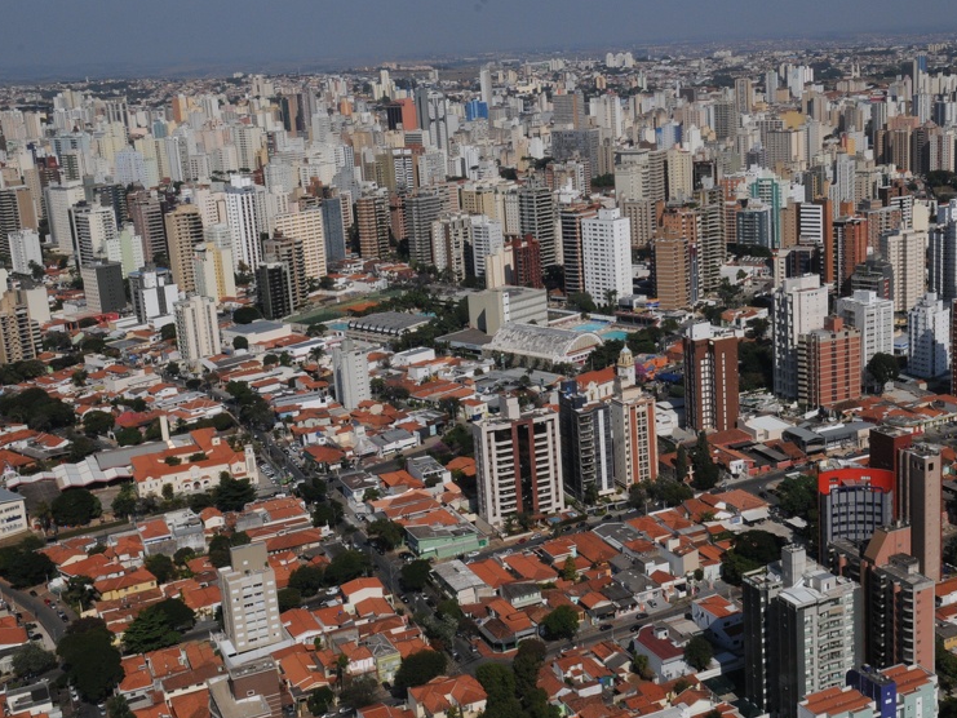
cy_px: 340
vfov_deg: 30.9
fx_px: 1300
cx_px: 592
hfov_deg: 40.2
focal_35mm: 47
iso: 500
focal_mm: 24
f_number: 16
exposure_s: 1/640
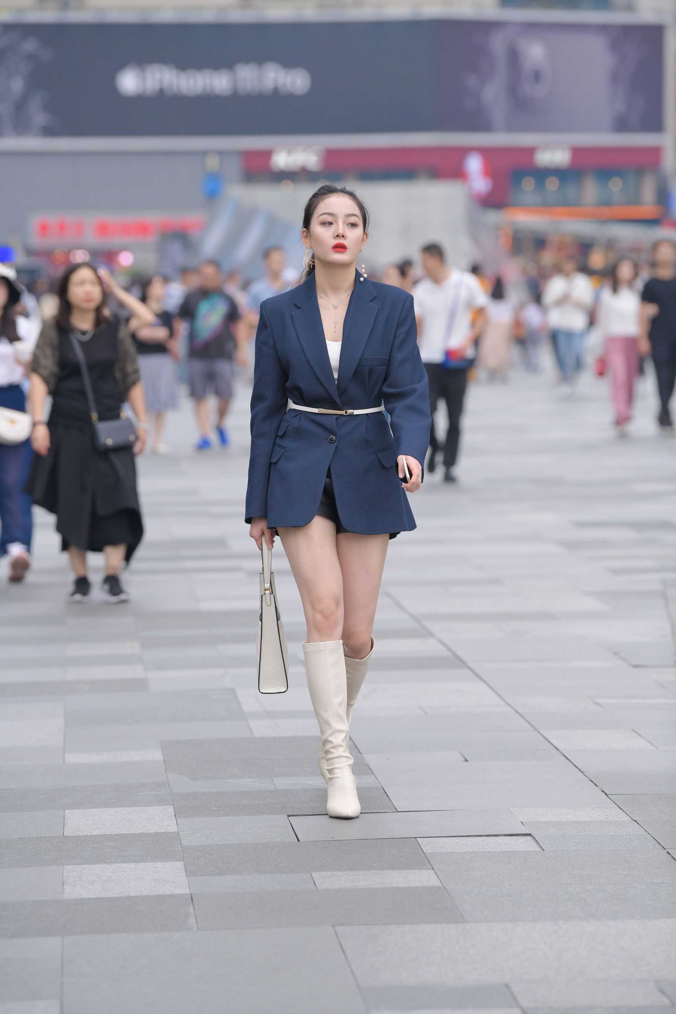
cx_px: 338
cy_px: 507
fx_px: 4506
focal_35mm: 160
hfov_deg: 8.6
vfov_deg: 12.8
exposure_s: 1/640
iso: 640
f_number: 4
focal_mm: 160
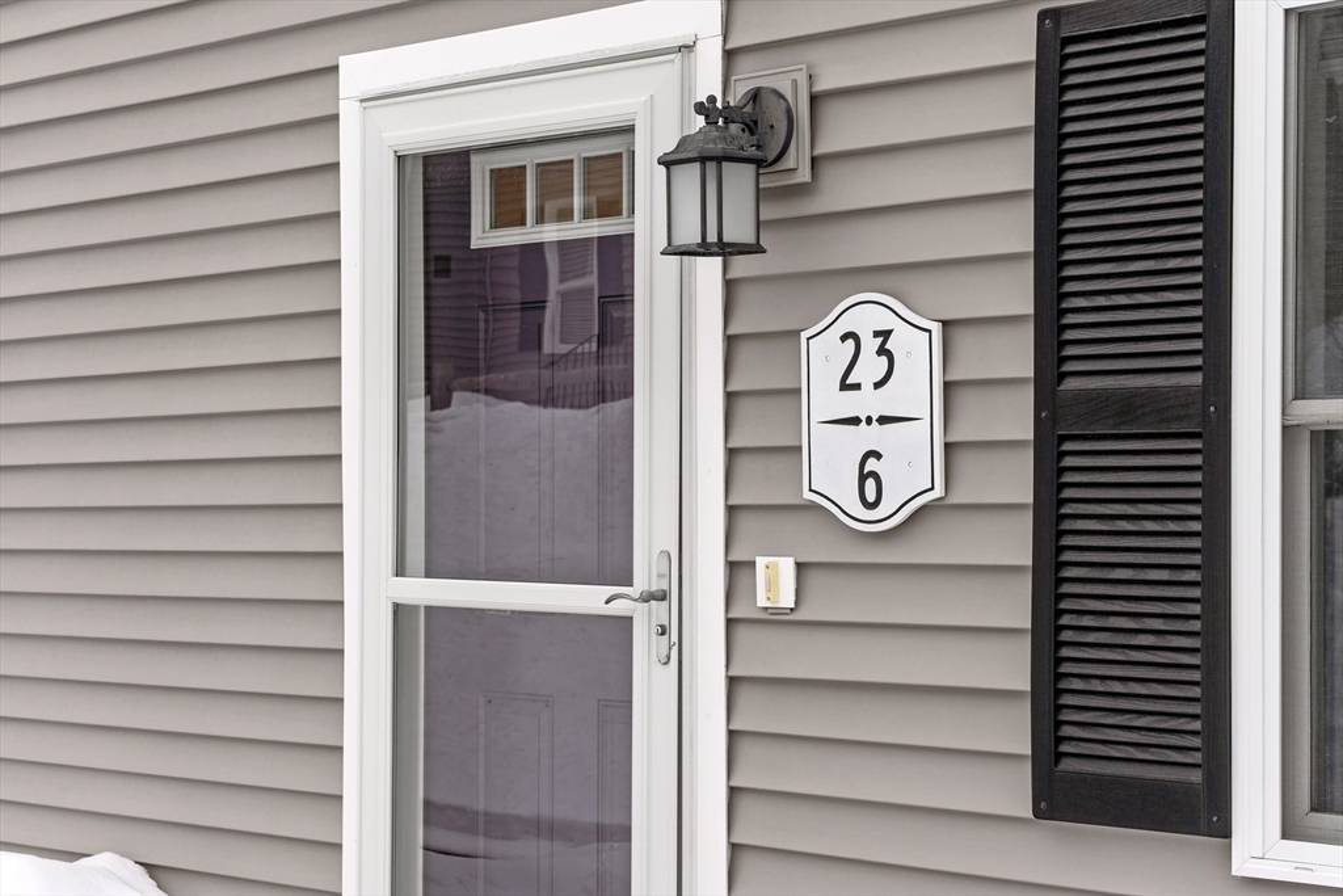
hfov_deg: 30.5
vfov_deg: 20.6
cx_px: 672
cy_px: 448
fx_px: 2462
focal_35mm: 66
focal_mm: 44
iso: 100
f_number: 7.1
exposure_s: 1/100
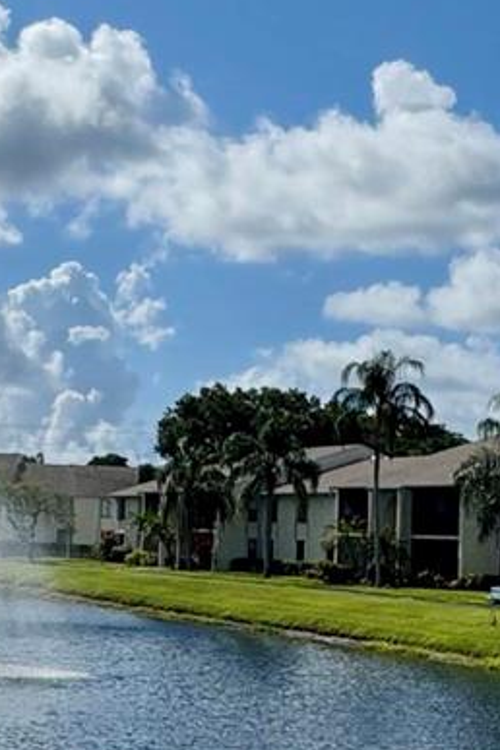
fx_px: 1604
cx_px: -54
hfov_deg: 17.1
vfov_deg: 26.3
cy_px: 403
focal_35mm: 77
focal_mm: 2.22
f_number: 2.2
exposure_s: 1/5650
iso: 32
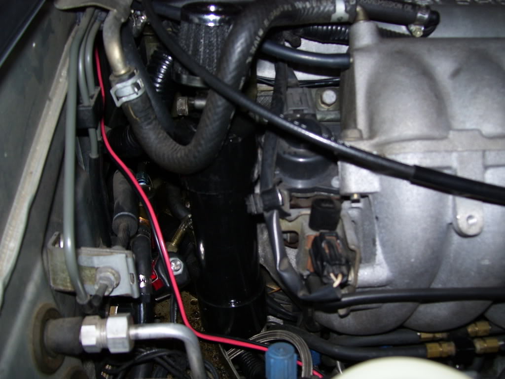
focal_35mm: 36
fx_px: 525
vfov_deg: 39.7
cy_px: 190
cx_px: 252
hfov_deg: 51.4
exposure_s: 1/60
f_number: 2.7
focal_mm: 6
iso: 80
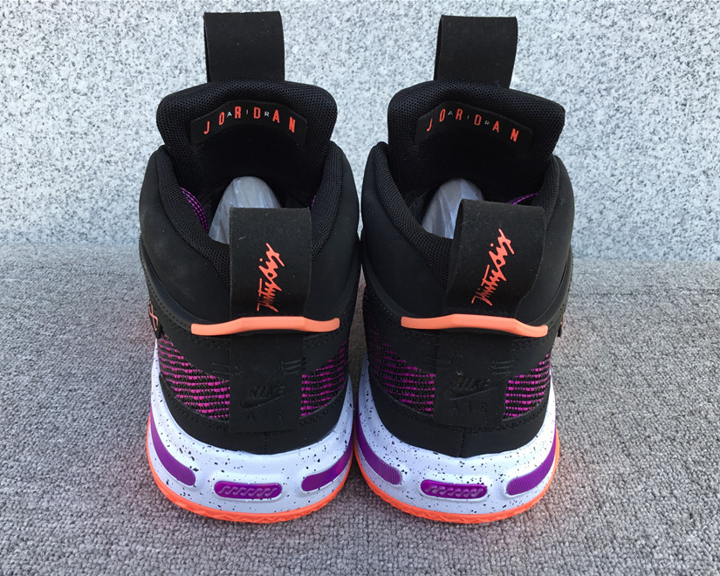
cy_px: 294
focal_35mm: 33
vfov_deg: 44.5
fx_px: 703
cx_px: 360
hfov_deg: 54.2
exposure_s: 1/144
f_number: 2.4
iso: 25
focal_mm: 3.3
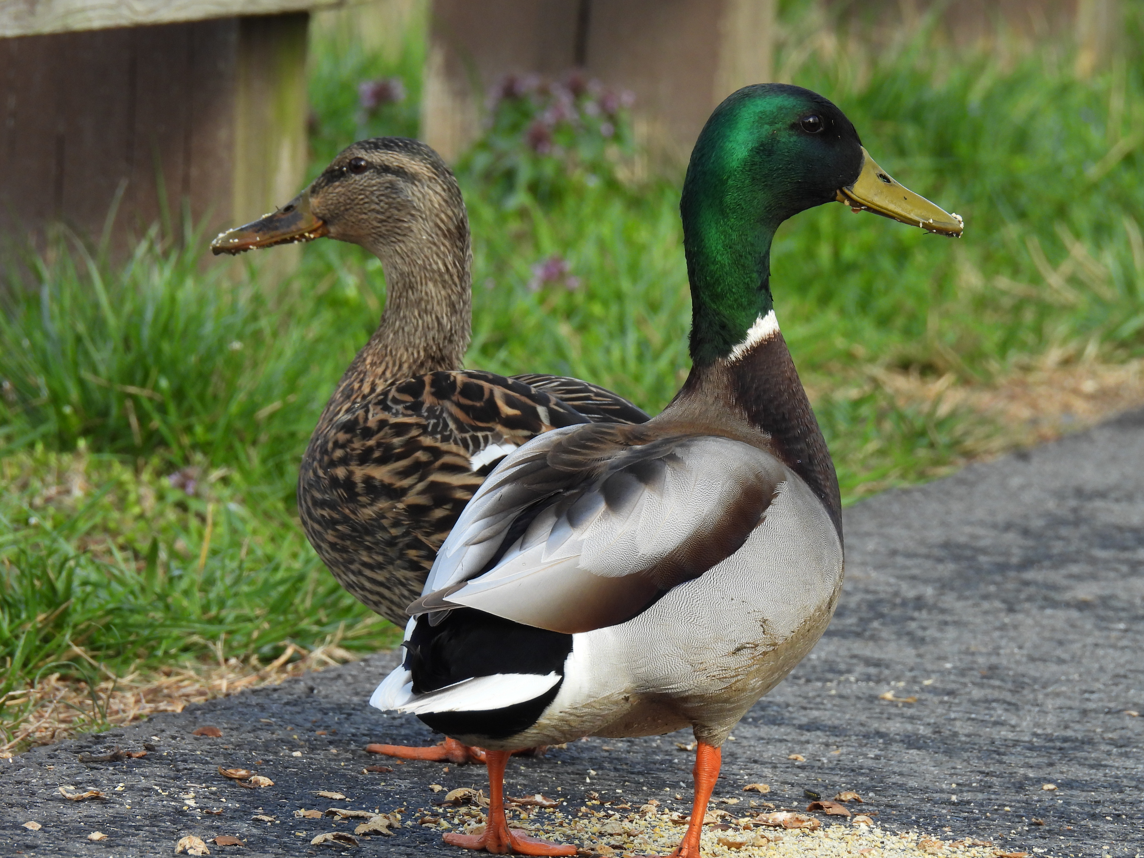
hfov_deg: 2.8
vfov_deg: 2.1
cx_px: 572
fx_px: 23134
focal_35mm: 700
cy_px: 429
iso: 200
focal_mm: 125
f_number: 5.6
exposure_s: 1/250
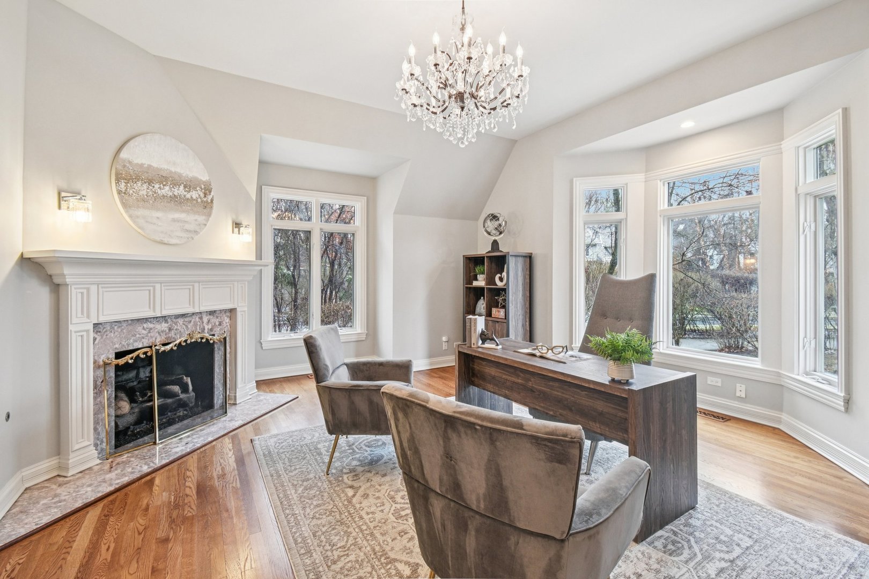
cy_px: 290
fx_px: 362
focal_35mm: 15
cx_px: 434
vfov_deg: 77.3
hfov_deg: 100.4
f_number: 8
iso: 400
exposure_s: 1/13
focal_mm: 10
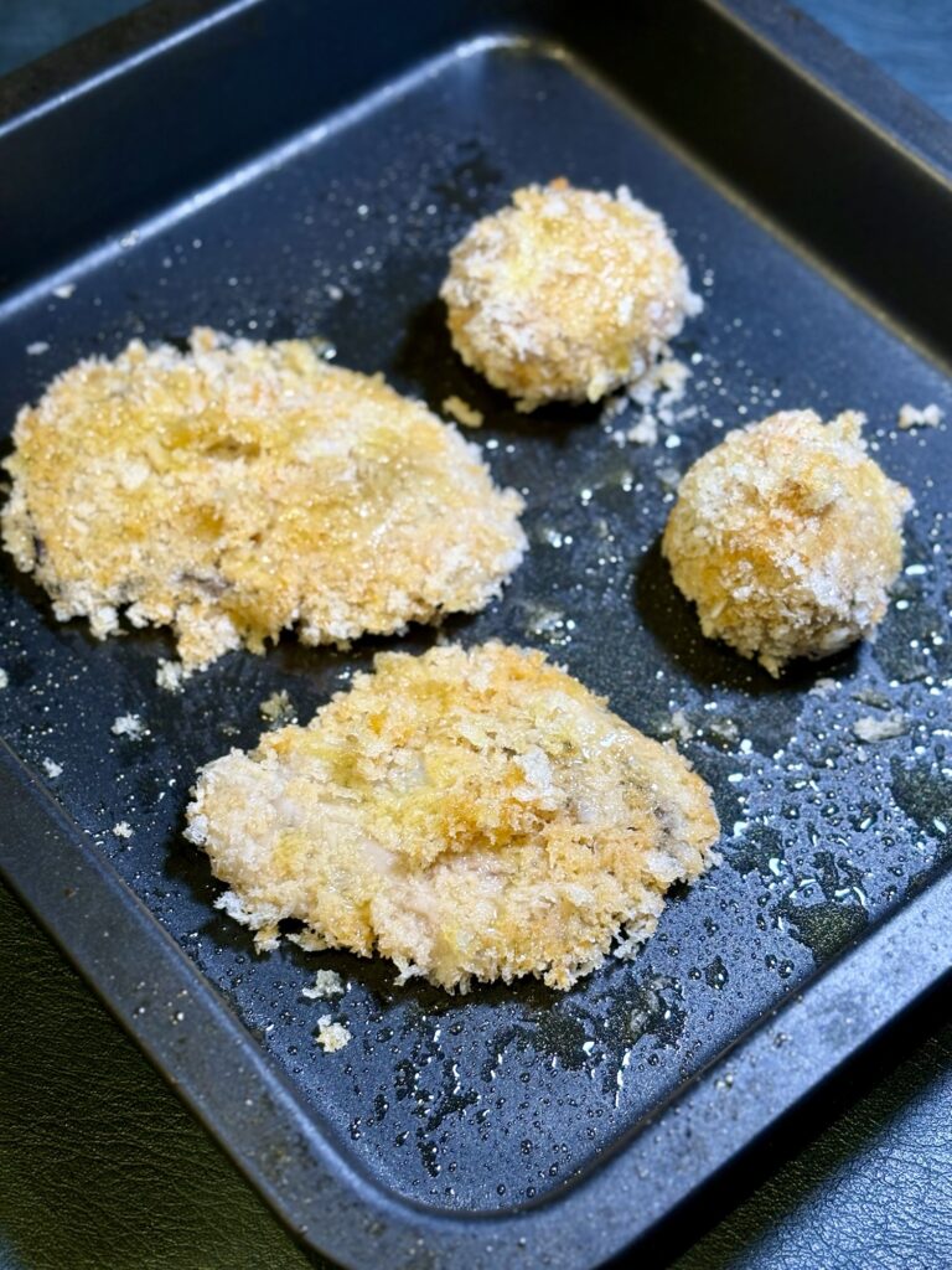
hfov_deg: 28.0
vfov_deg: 36.8
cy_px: 635
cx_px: 476
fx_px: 1907
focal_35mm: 52
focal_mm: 5.96
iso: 50
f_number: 1.6
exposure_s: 1/84
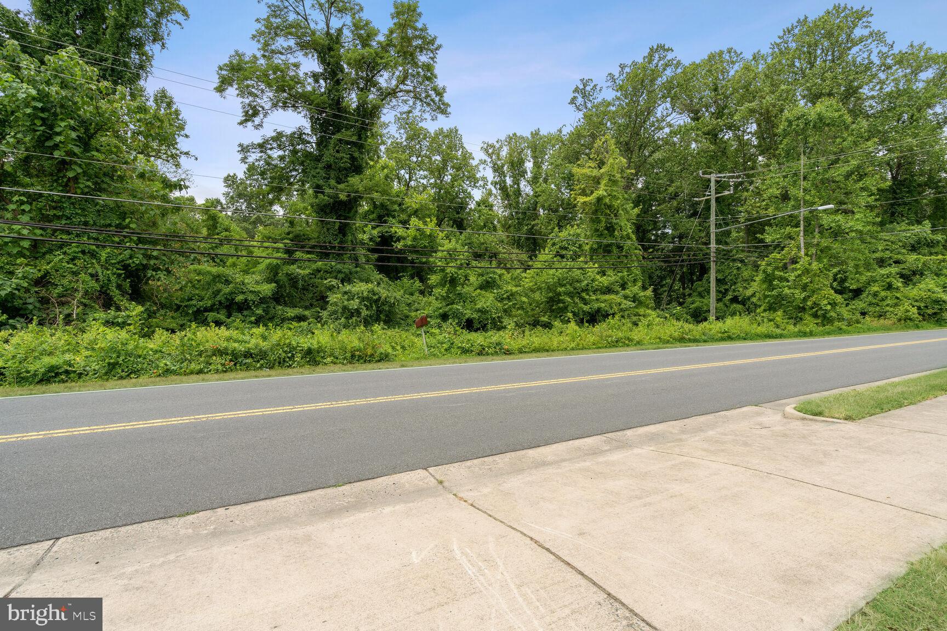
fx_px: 421
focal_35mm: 16
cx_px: 474
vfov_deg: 73.7
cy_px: 316
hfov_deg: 96.7
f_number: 8
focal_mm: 16
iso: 320
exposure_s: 1/500
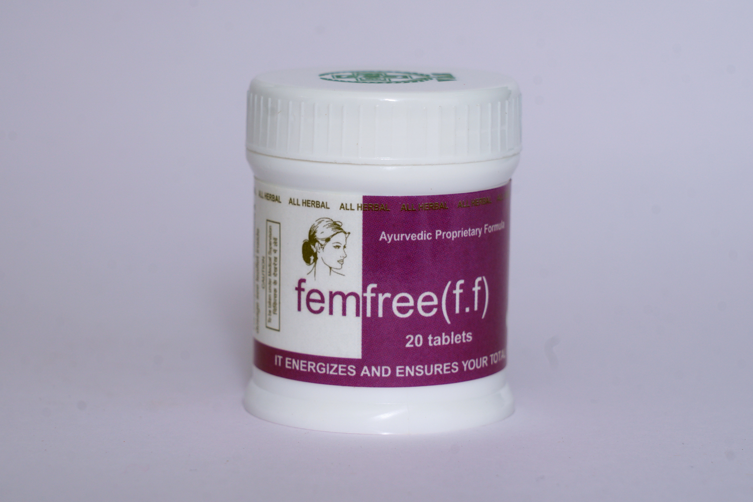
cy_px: 251
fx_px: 2196
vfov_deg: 13.0
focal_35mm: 105
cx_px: 376
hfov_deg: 19.5
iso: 160
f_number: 10
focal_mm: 105
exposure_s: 1/160
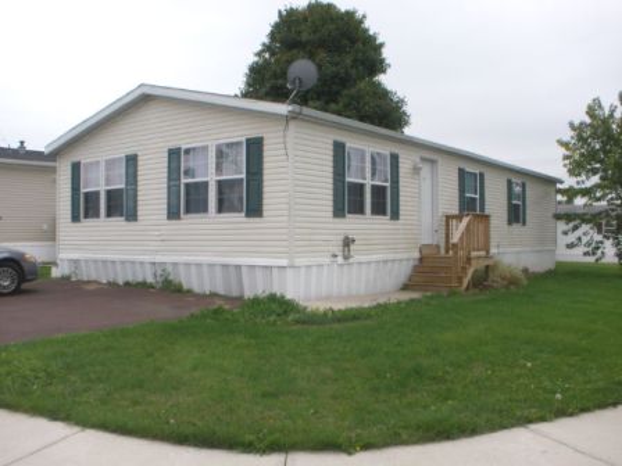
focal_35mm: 36
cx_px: 311
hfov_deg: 51.4
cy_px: 233
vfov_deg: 39.7
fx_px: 647
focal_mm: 6.3
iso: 80
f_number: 5.6
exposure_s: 1/125
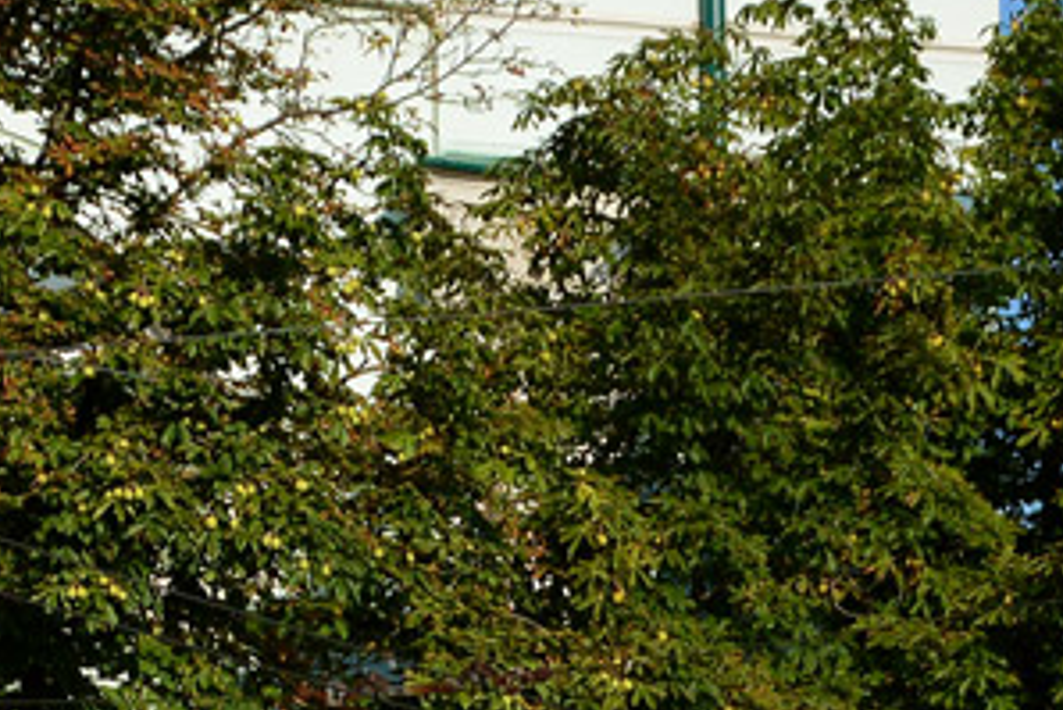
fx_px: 8036
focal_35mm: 272
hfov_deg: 7.6
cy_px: 1292
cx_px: 314
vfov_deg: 5.0
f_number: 5.6
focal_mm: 45
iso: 200
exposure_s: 1/1000
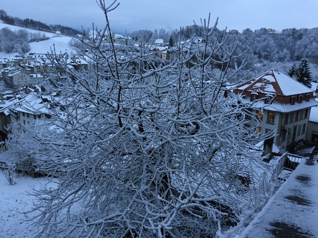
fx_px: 266
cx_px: 159
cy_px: 119
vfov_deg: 48.2
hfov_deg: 61.7
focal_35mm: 29
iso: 125
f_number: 2.2
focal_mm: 4.15
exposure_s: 1/33
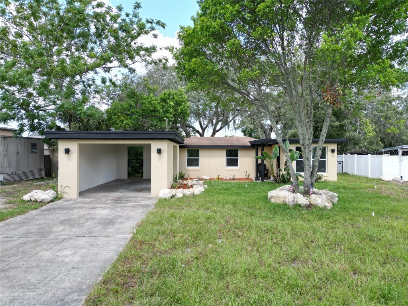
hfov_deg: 71.6
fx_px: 283
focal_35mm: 24
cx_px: 204
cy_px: 153
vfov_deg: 56.8
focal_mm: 6.72
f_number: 1.7
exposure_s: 1/1250
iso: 150
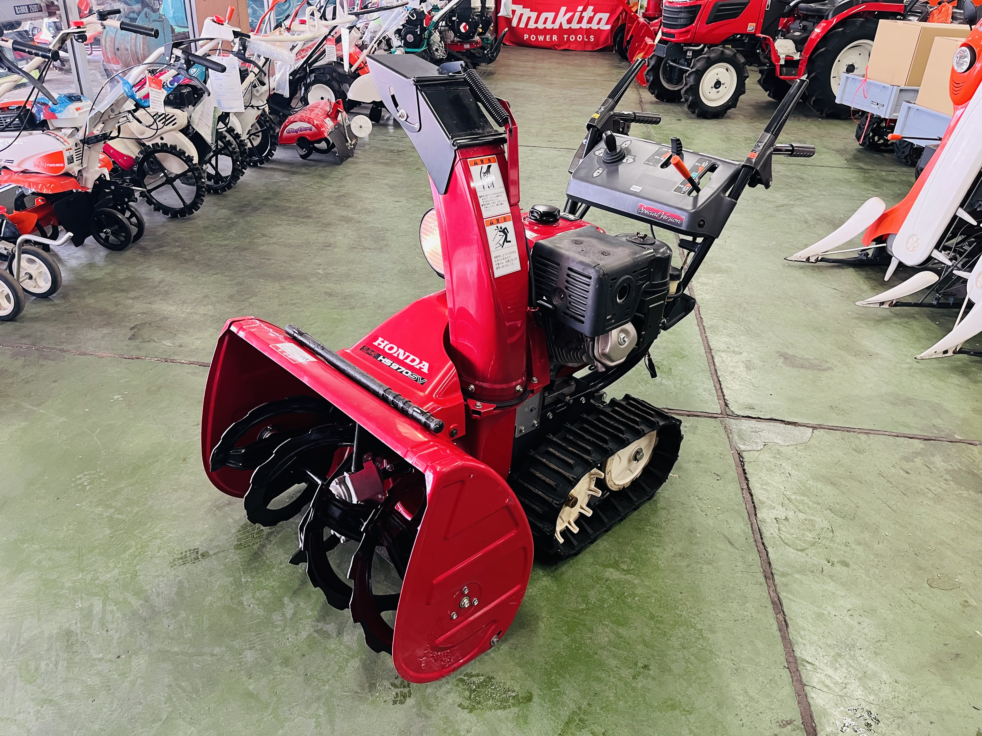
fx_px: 738
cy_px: 368
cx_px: 491
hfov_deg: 67.3
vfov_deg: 53.1
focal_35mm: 26
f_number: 1.6
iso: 200
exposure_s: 1/60
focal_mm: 5.1
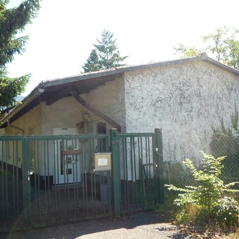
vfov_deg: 43.9
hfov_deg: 43.8
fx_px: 297
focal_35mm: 38
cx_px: 126
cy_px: 120
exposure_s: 1/160
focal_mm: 5.2
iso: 100
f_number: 4
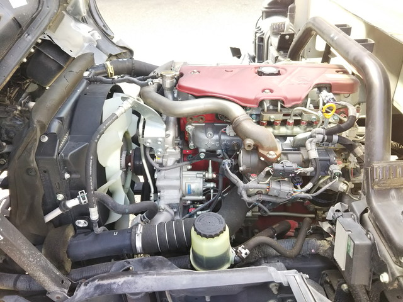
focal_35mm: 30
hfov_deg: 60.0
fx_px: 349
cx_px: 202
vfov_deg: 46.8
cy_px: 151
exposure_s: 1/60
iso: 50
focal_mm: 4
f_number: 2.2
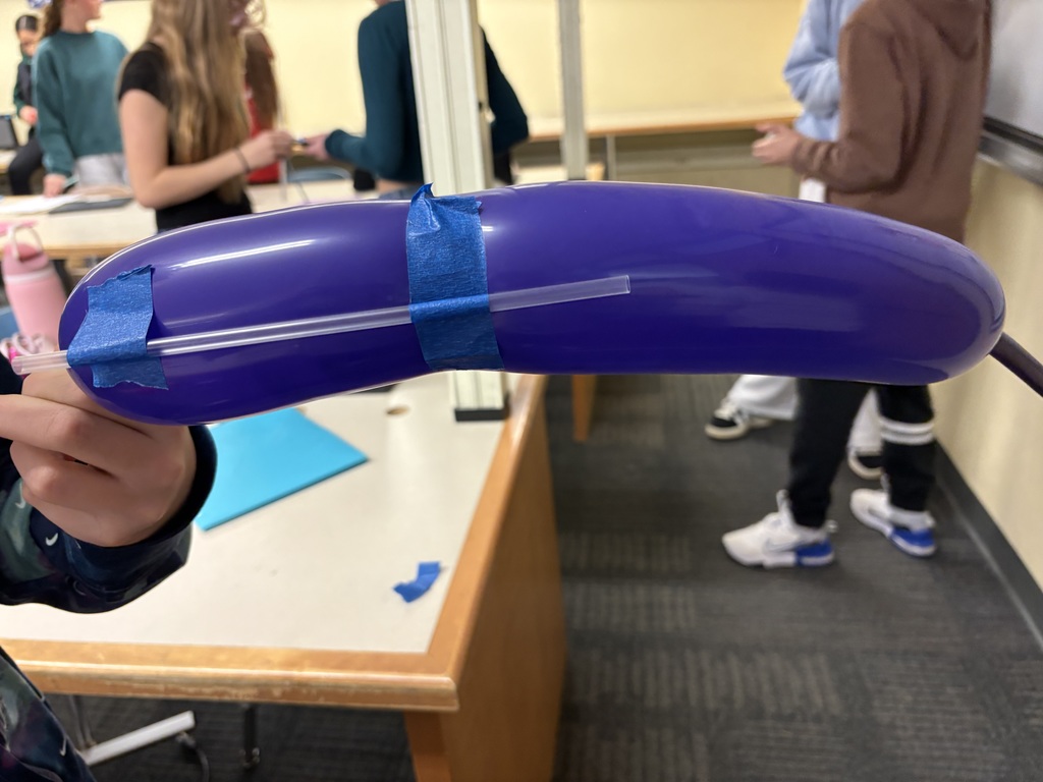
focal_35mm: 26
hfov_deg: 67.3
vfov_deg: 53.1
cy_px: 391
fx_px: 783
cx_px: 522
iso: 250
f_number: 1.6
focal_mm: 5.96
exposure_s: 1/60
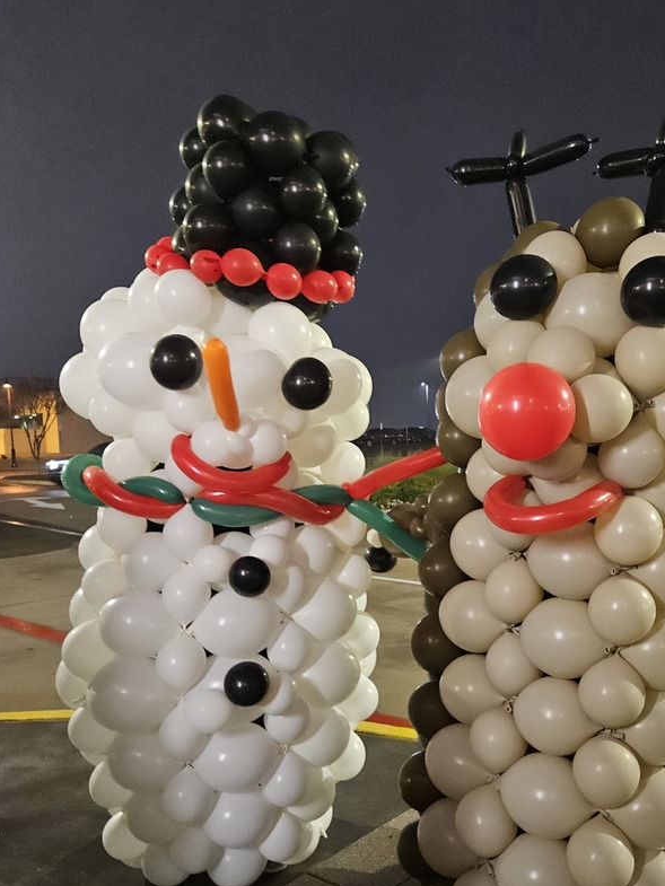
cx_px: 430
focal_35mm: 30
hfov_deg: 46.2
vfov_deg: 59.6
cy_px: 521
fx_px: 768
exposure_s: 1/24
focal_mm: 5.4
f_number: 1.8
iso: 800
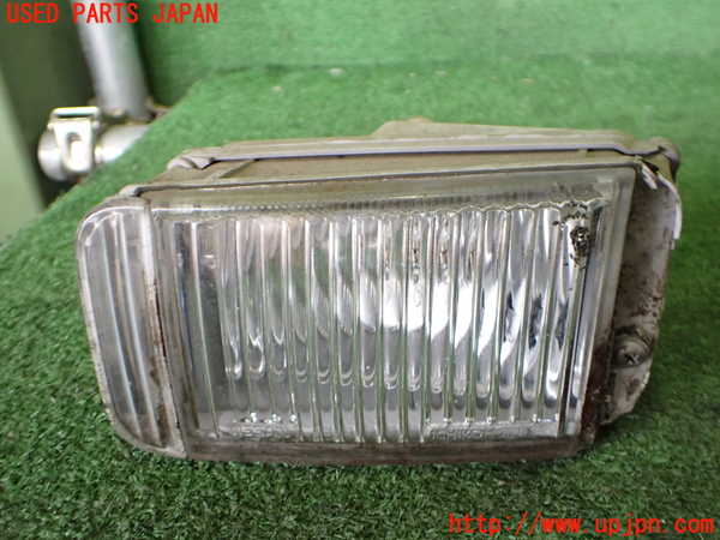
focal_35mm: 30
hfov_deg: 60.0
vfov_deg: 46.8
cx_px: 360
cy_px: 270
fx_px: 624
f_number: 2.3
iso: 800
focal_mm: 5.4
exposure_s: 1/125
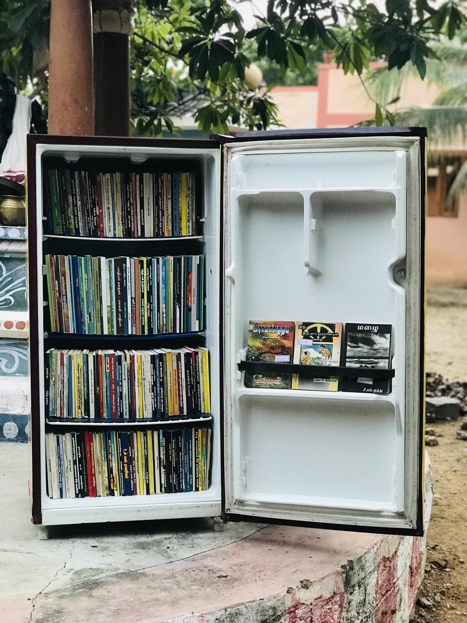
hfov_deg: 25.7
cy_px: 312
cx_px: 234
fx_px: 1025
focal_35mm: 57
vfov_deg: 33.8
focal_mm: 6.6
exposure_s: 1/50
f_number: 2.8
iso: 200
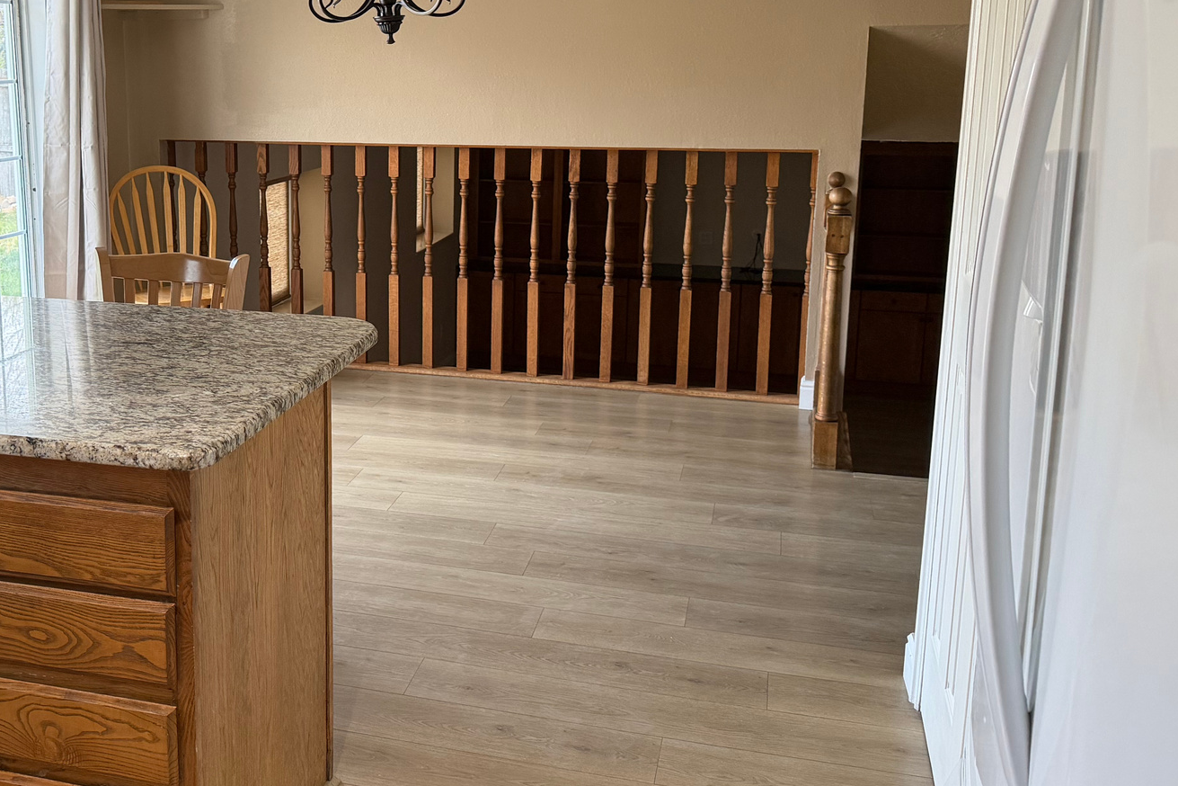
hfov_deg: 48.3
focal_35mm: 39
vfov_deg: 34.0
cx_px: 347
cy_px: 292
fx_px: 1276
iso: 320
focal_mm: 6.76
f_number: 1.78
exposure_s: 1/120
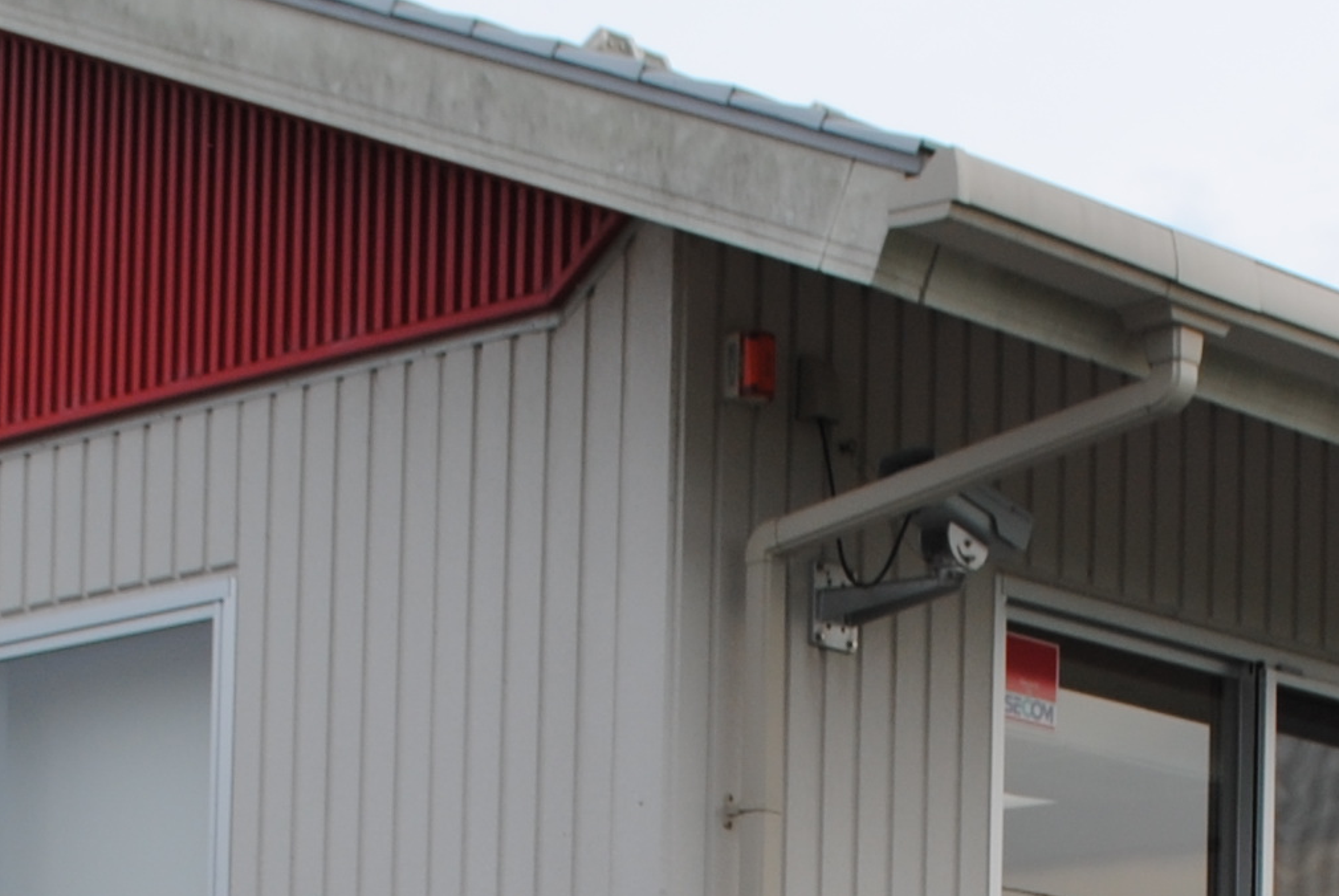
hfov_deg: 17.8
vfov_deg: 11.3
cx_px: 780
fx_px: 4282
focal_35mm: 115
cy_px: 1445
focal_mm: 20
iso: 100
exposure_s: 1/200
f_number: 7.1
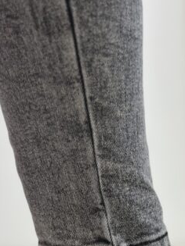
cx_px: 221
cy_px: 311
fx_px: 870
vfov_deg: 15.5
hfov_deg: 11.9
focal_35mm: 122
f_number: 1.78
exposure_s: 1/100
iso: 125
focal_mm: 6.86
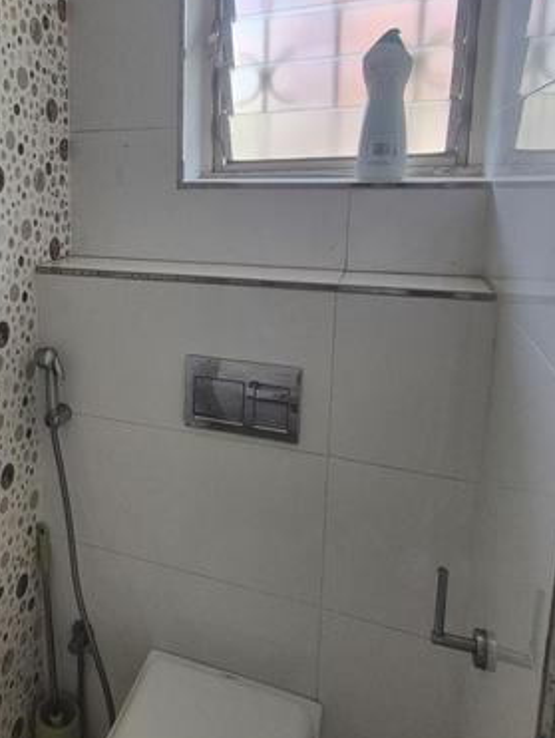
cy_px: 259
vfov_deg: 62.1
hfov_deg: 46.0
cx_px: 76
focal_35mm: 28
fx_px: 598
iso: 50
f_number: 2.2
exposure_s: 1/50
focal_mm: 1.74
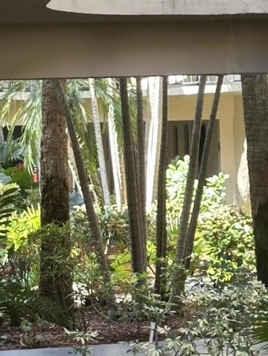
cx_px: 407
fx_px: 1867
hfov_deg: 8.0
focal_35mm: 181
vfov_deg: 10.9
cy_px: 164
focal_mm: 6.86
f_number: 1.78
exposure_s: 1/121
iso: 64
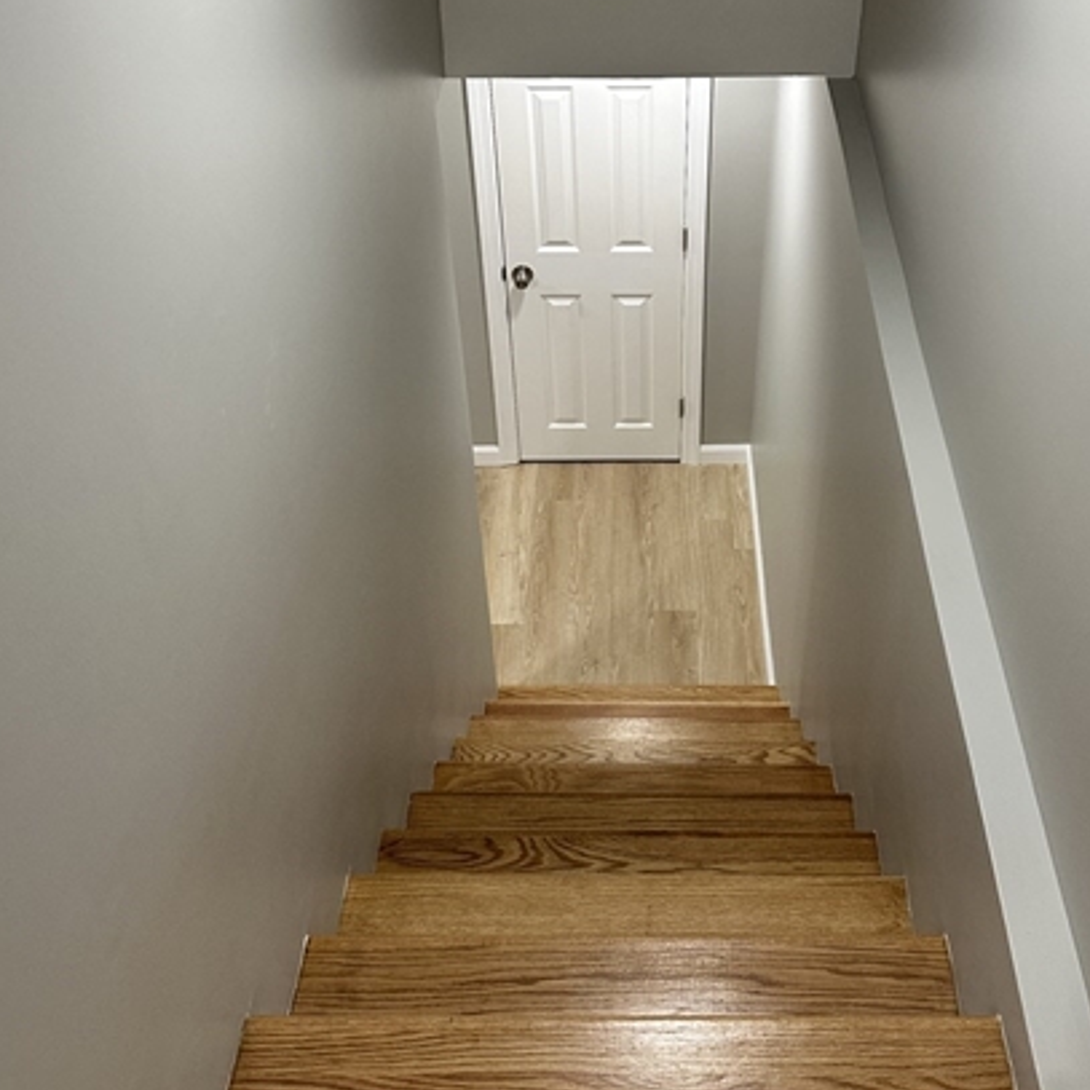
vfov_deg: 41.5
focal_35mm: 40
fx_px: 1425
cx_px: 632
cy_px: 407
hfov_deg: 41.7
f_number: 1.78
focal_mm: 6.86
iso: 200
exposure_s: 1/120
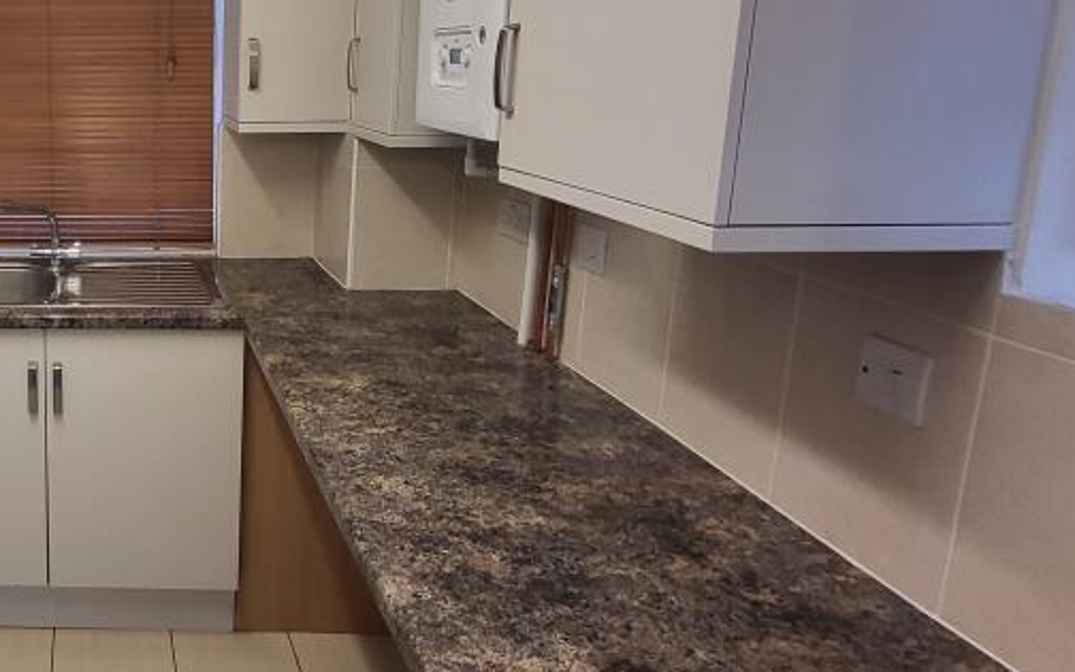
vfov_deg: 43.7
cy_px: 205
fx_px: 820
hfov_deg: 54.4
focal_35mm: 28
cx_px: 41
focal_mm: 1.74
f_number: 2.2
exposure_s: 1/50
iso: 160
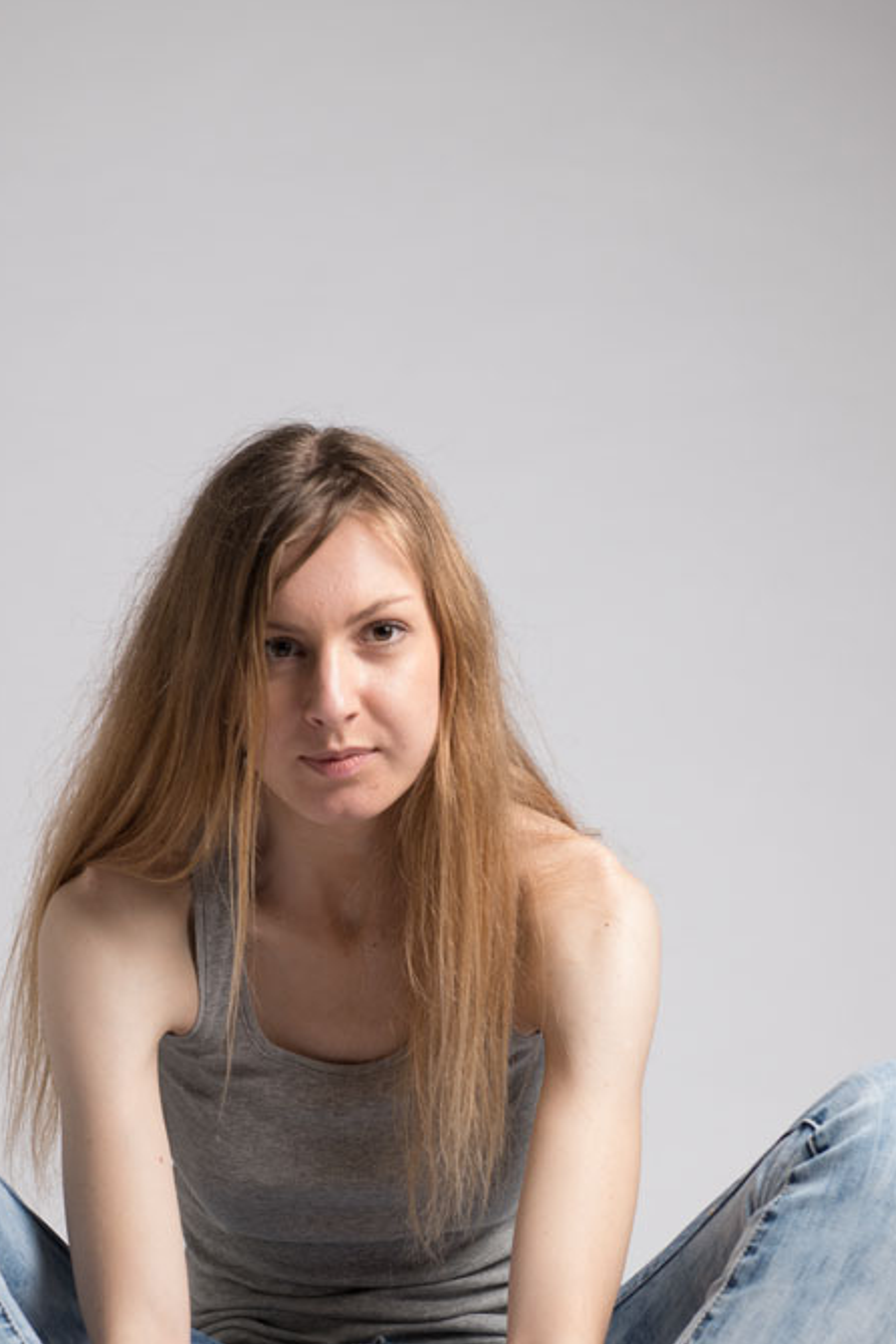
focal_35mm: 101
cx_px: 371
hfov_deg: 13.5
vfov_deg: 20.2
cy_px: 878
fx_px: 3770
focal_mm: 66
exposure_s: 1/160
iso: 100
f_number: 5
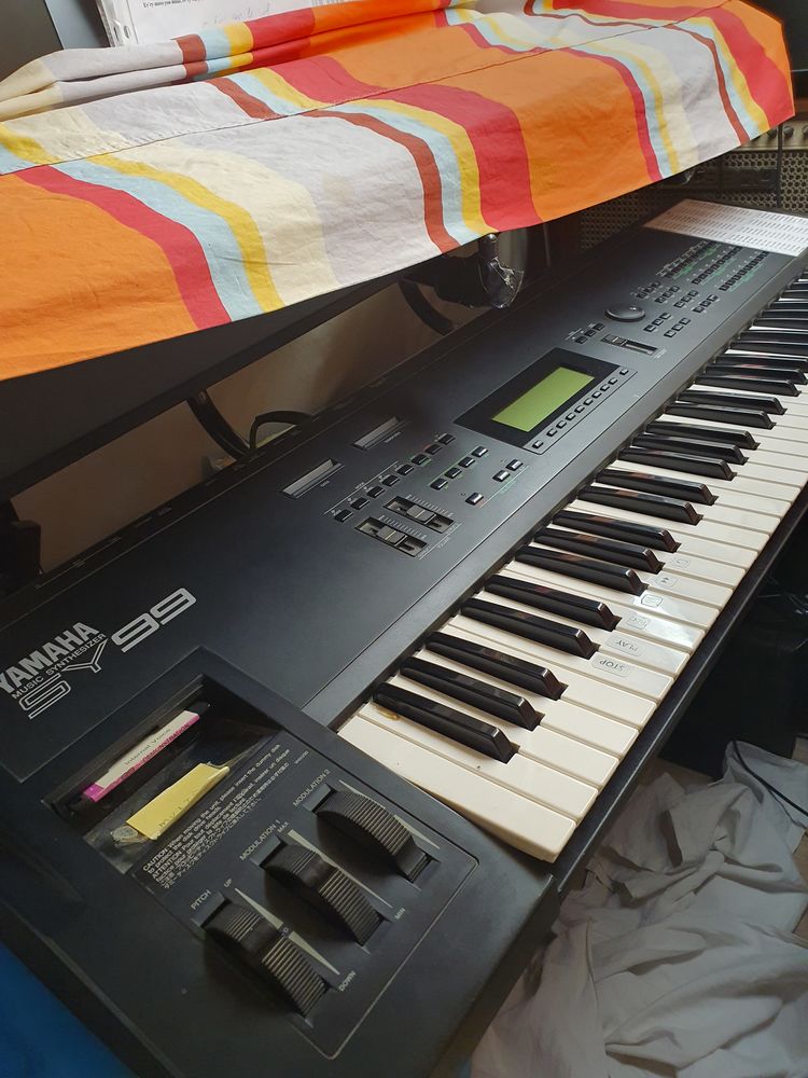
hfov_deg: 53.1
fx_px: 809
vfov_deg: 67.3
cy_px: 539
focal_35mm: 26
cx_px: 404
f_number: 2.4
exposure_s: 1/50
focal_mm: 4.32
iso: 320
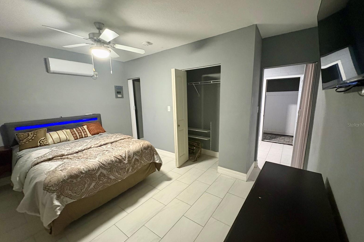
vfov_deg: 77.3
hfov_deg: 100.4
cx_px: 182
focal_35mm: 15
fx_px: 152
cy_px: 125
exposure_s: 1/40
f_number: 2.2
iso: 1000
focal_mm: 2.22
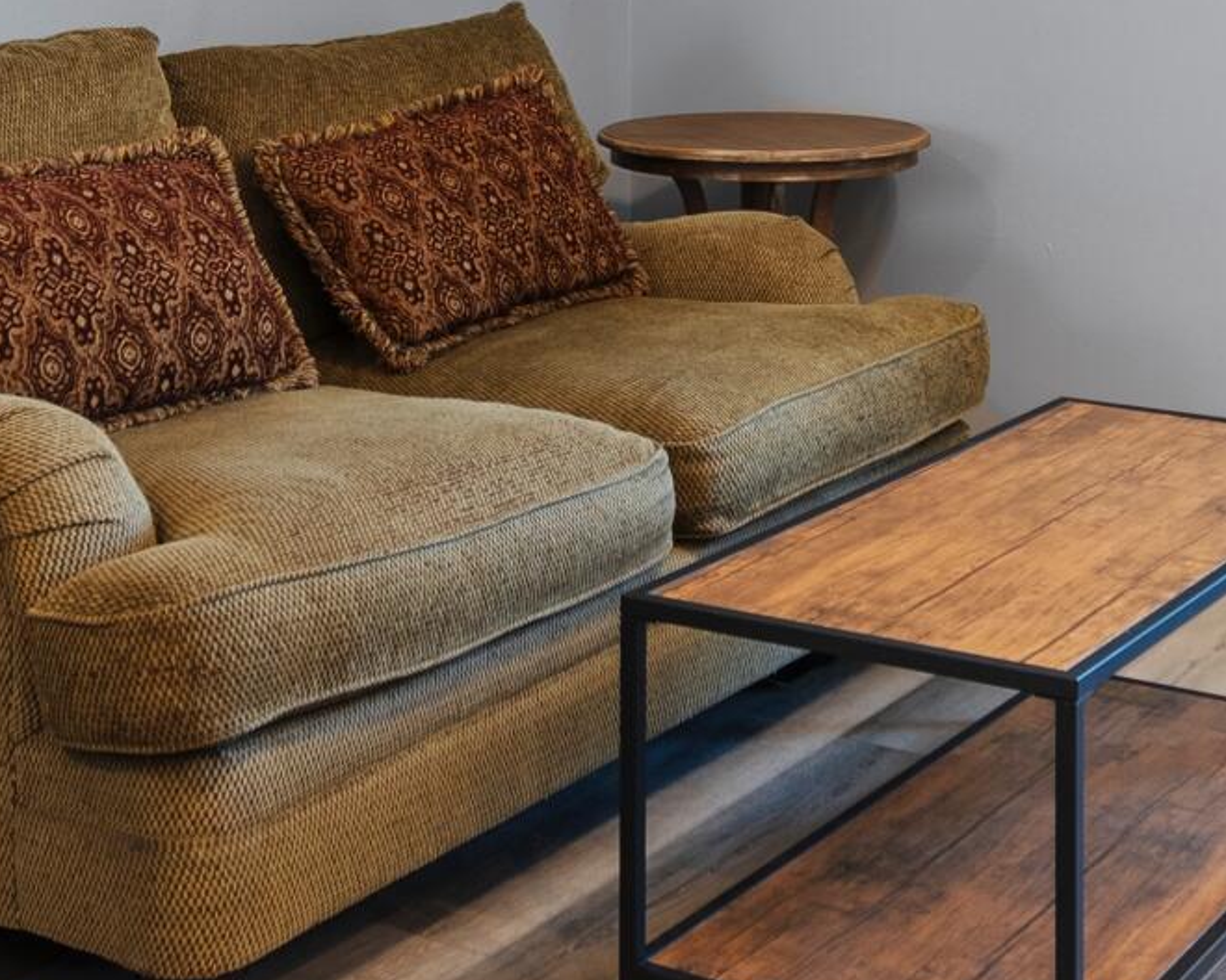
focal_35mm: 64
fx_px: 2322
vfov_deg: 22.6
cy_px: -84
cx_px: 745
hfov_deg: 29.5
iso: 100
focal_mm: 10
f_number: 4.5
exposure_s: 1/2
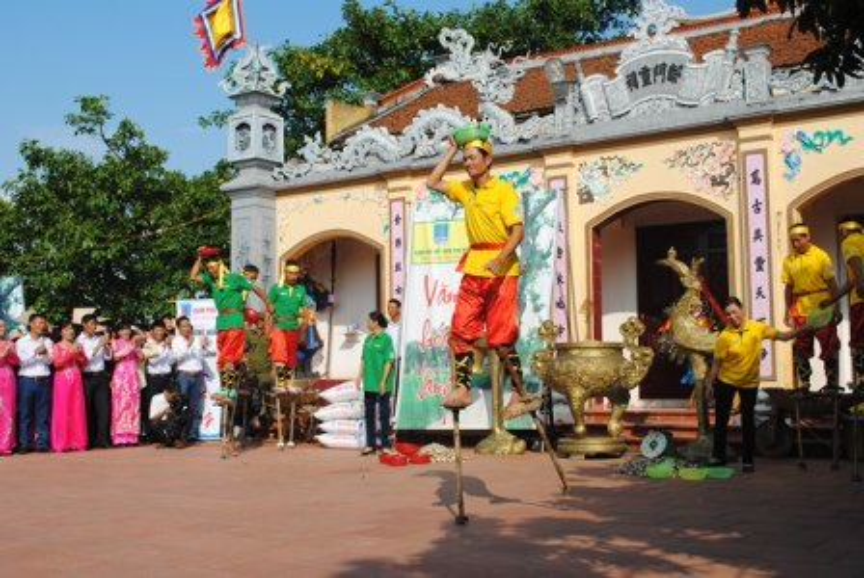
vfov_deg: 30.9
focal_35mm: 44
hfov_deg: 44.9
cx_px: 432
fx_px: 1045
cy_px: 289
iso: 100
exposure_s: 1/320
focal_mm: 29
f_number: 9
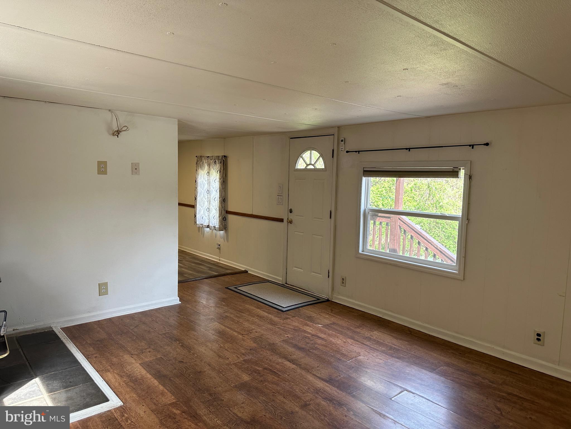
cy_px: 214
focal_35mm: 24
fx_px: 396
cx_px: 286
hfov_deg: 71.6
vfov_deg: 56.8
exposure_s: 1/121
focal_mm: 6.86
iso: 160
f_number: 1.78
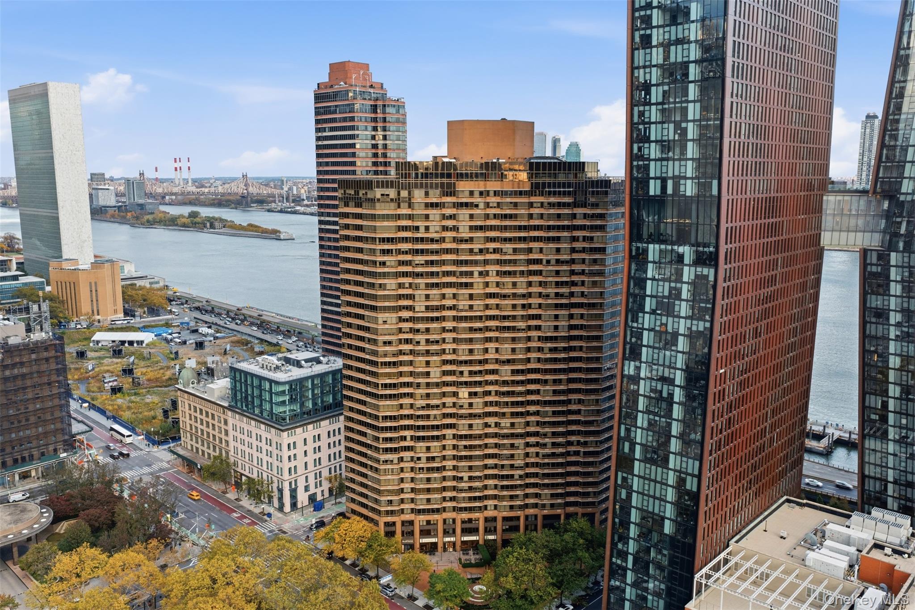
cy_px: 305
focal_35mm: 28
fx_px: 712
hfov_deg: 65.5
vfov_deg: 46.4
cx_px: 458
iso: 400
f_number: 2.8
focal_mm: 14.4
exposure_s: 1/500
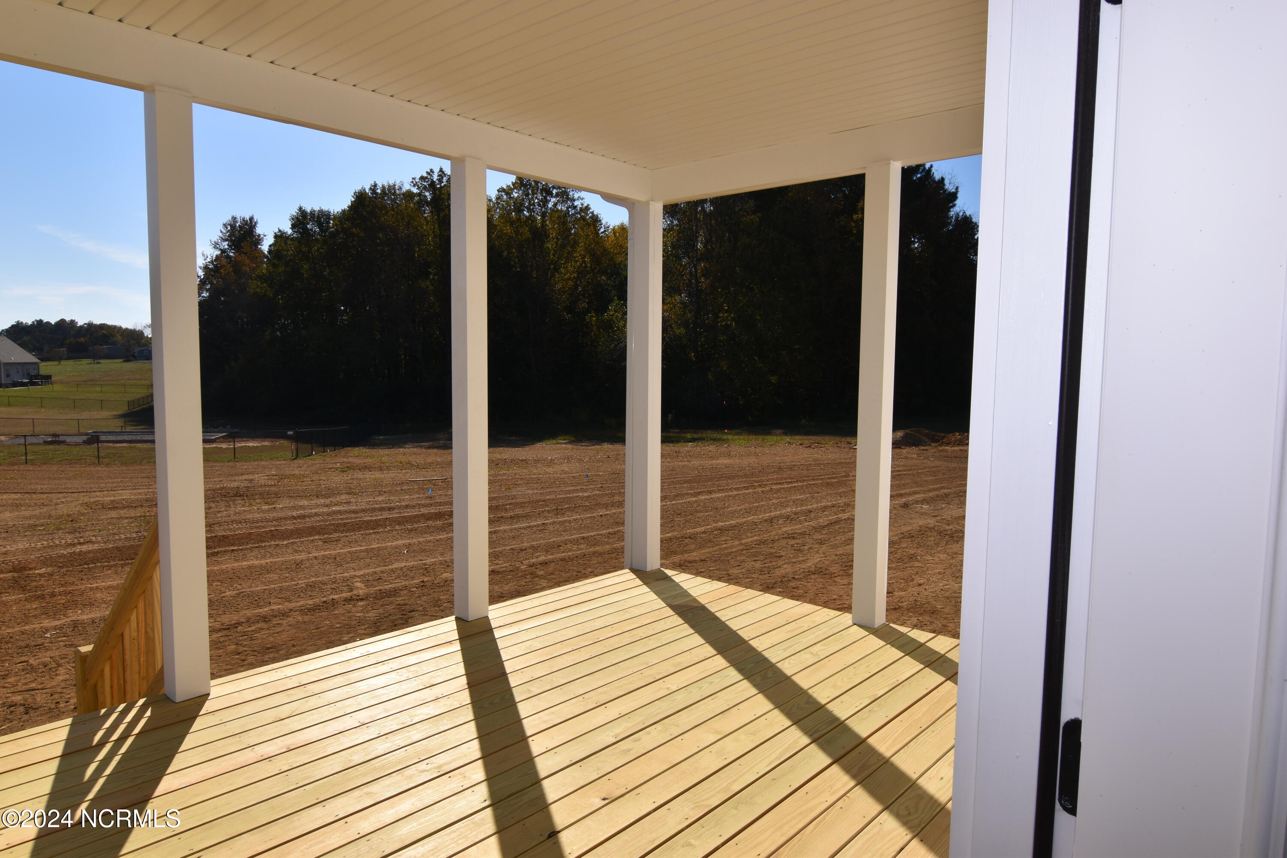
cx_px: 644
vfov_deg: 59.5
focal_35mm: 21
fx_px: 751
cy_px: 429
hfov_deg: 81.2
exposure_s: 1/200
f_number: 13
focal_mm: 14
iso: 100
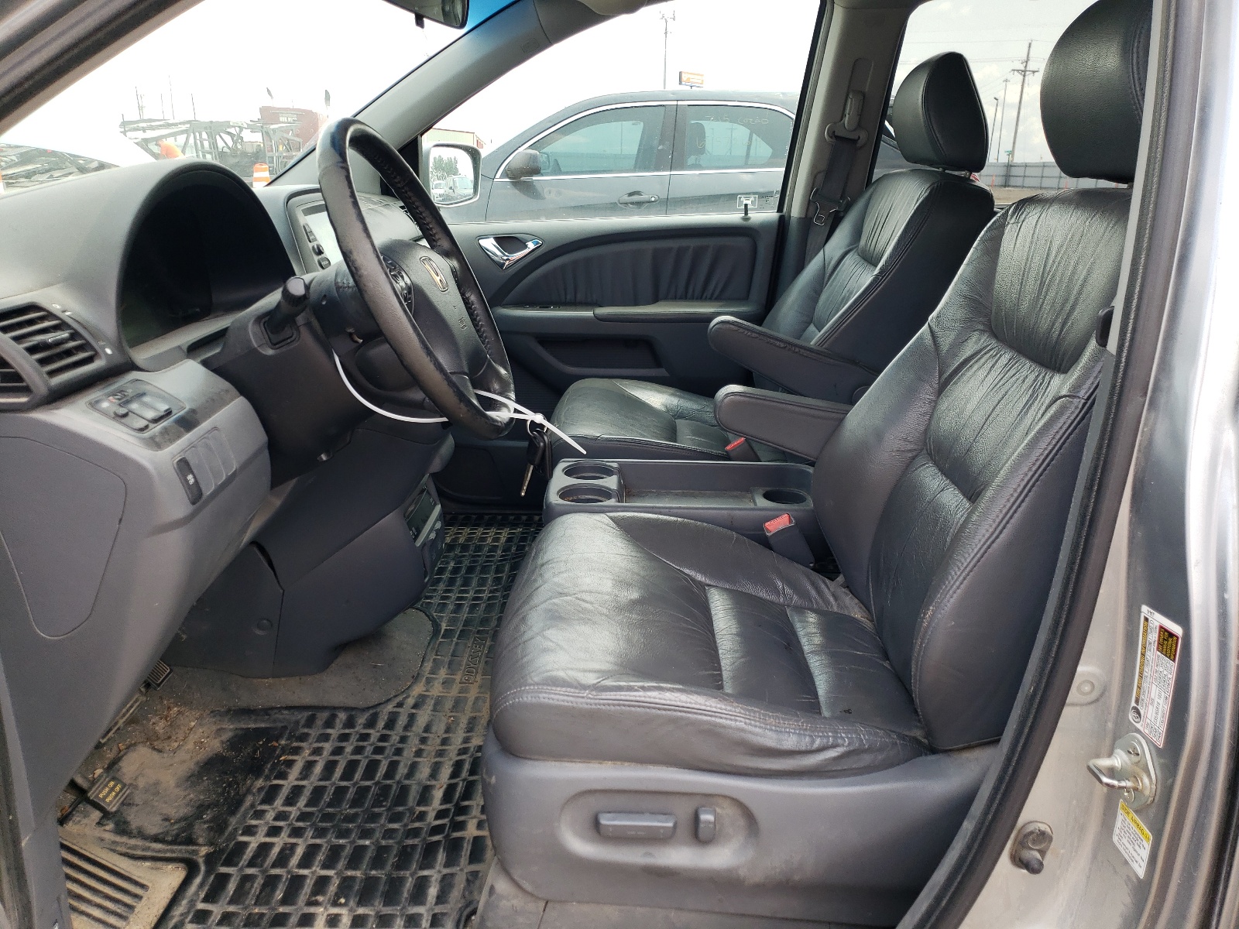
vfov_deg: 53.1
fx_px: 931
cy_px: 464
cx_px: 620
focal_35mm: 26
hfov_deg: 67.3
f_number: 1.5
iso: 50
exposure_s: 1/455
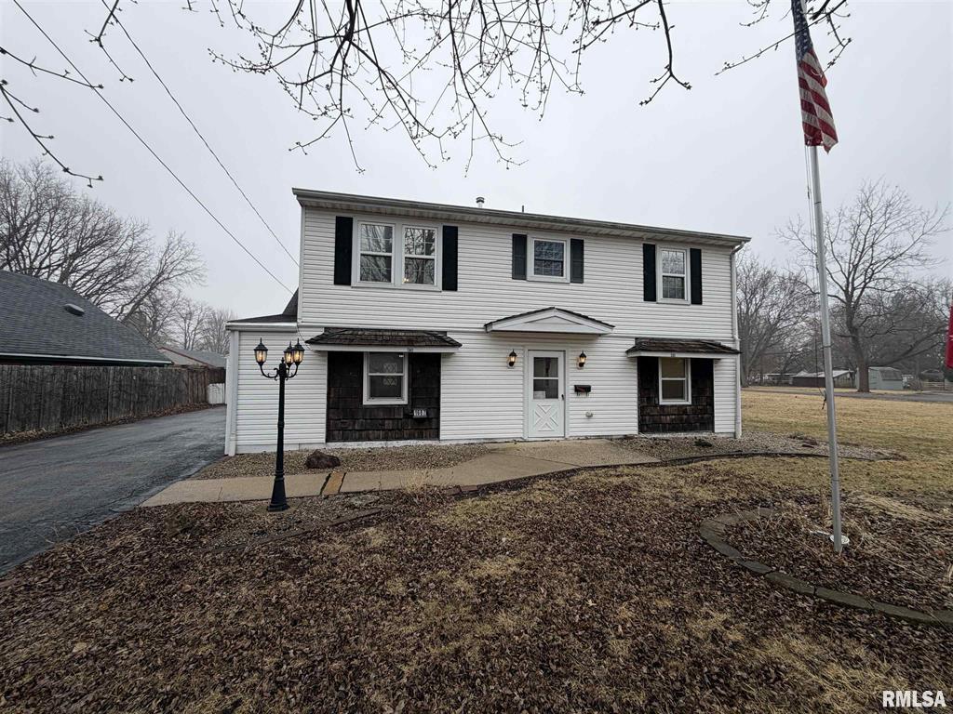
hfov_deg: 102.1
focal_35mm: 14
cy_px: 357
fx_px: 385
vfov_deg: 85.7
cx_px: 476
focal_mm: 2.22
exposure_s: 1/658
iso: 40
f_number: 2.2
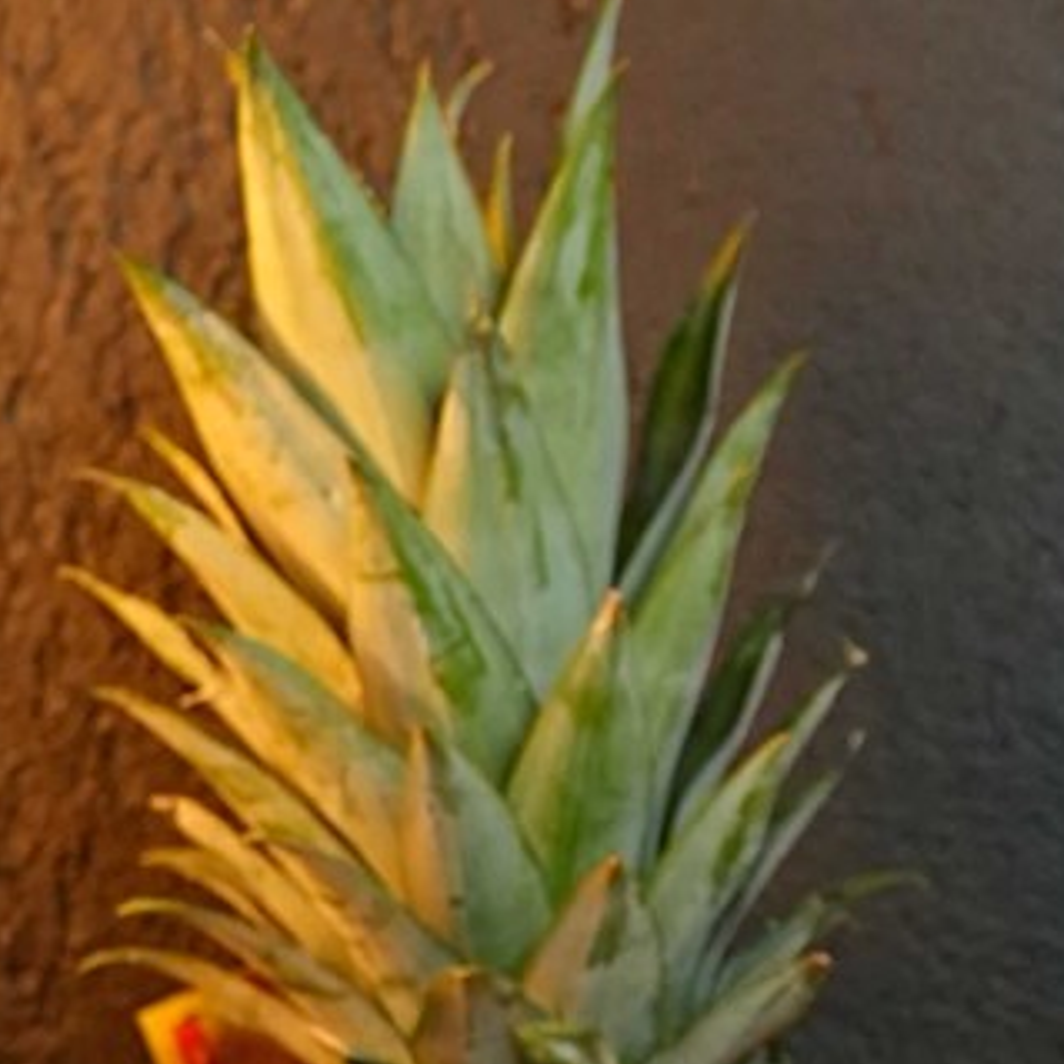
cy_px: 630
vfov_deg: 9.5
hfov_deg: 9.3
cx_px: 1498
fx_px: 6399
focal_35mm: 184
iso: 1250
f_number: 4.5
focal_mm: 31
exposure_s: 1/160
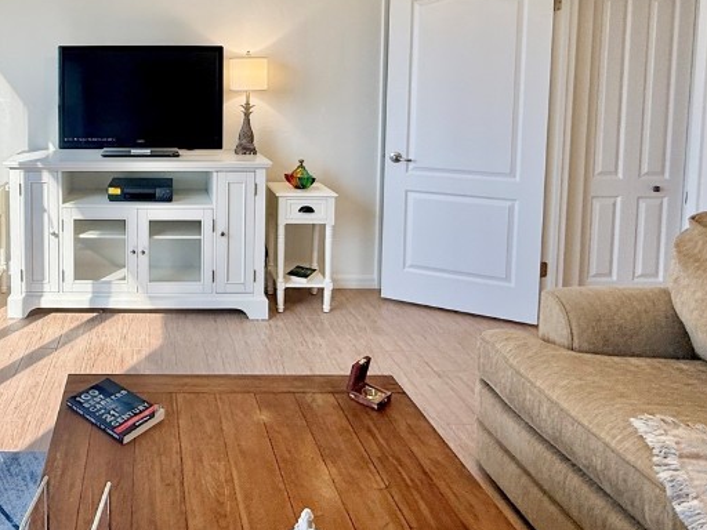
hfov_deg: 59.0
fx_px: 572
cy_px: 115
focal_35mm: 28
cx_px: 152
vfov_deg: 47.3
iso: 80
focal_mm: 2.22
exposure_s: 1/120
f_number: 2.2
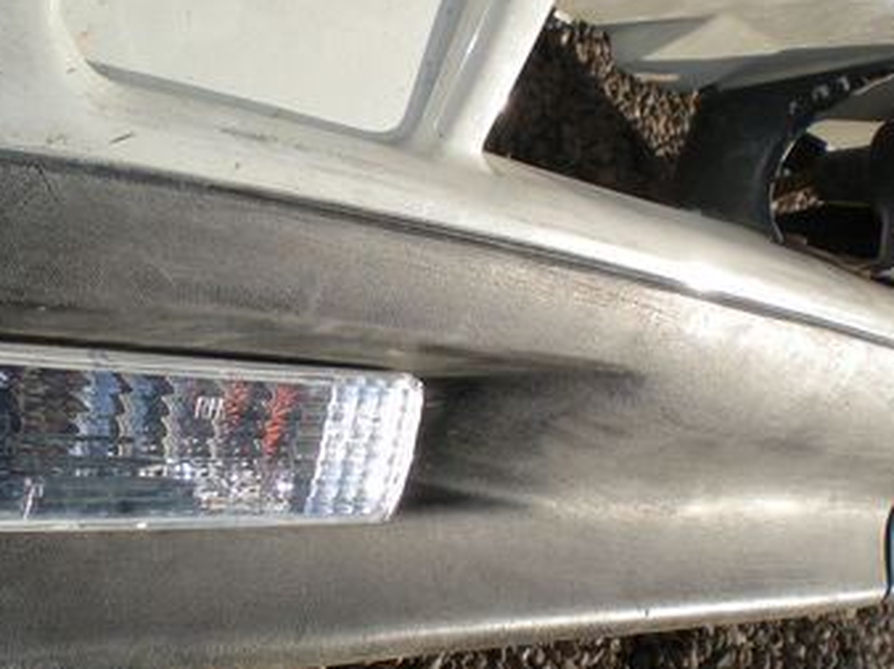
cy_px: 370
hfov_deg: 27.1
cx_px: 447
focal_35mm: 72
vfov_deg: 20.4
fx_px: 1858
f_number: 4.6
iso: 64
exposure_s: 1/689
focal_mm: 6.3
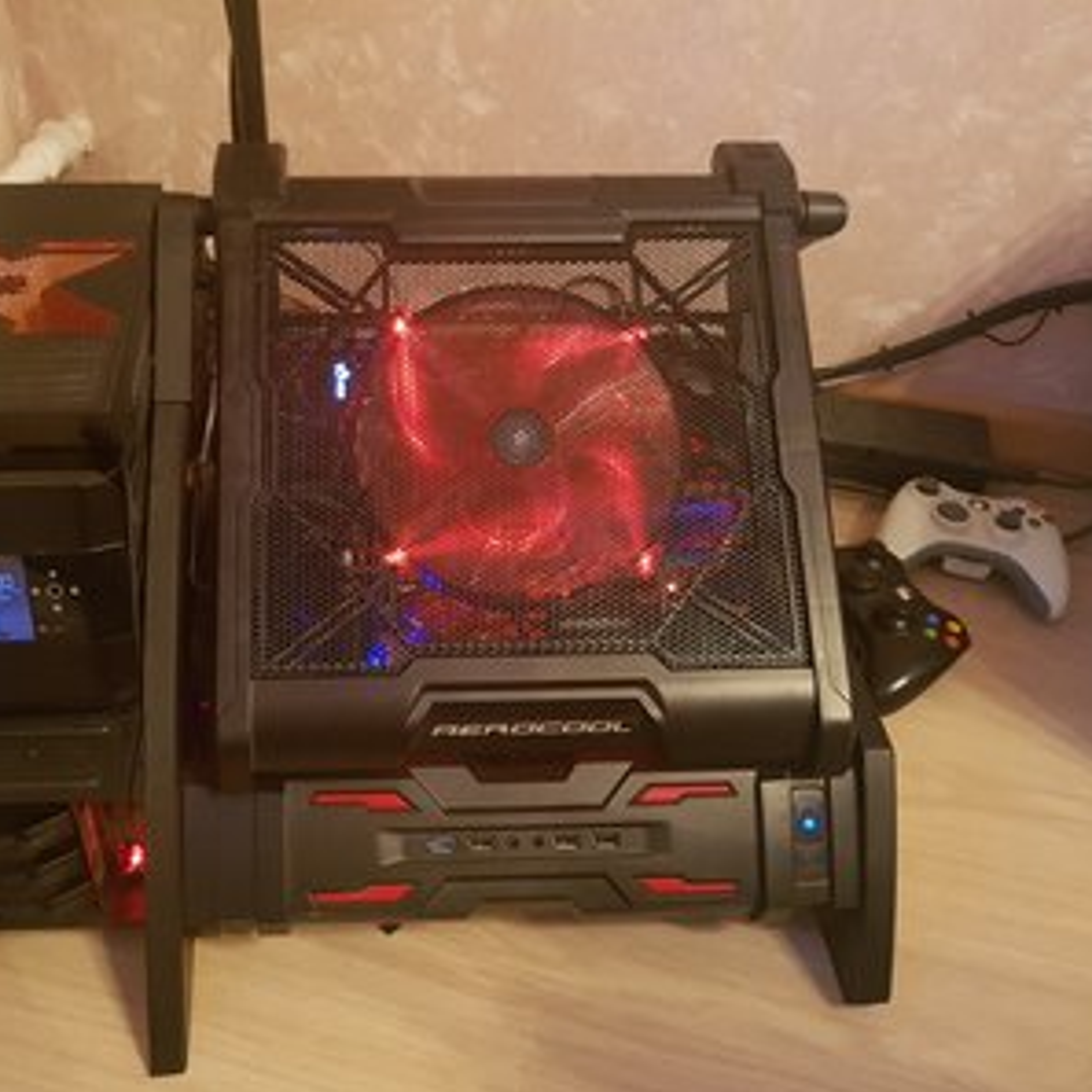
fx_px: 1106
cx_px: 427
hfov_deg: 52.1
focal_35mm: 31
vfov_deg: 52.5
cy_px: 548
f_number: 1.7
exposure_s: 1/10
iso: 320
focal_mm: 4.2
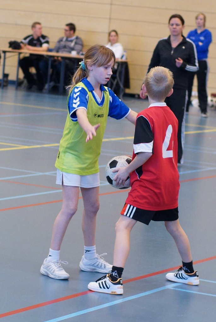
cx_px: 108
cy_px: 161
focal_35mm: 75
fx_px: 673
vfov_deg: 27.0
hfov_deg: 18.2
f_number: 2.5
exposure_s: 1/200
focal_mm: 50
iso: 800
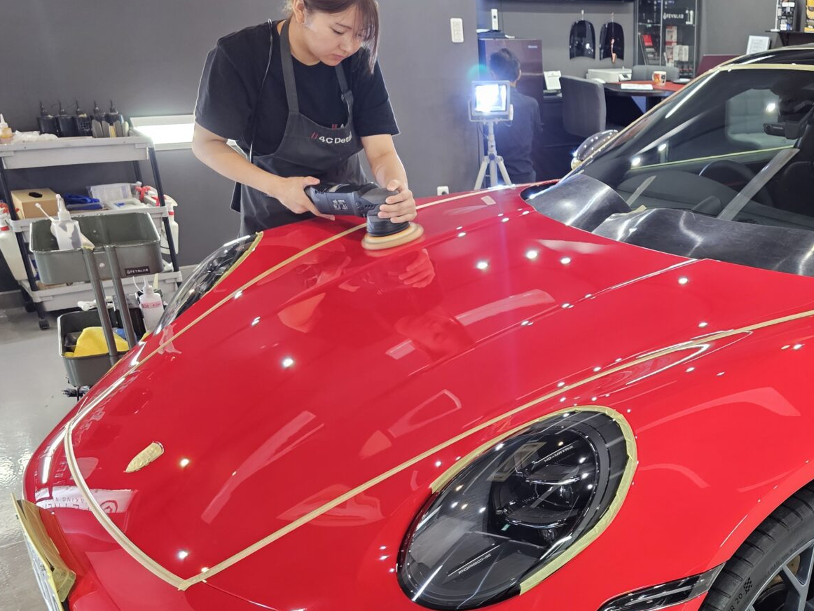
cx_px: 644
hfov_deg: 46.5
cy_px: 439
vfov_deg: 37.0
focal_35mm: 38
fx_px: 894
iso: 320
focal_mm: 6.3
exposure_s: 1/100
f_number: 1.7
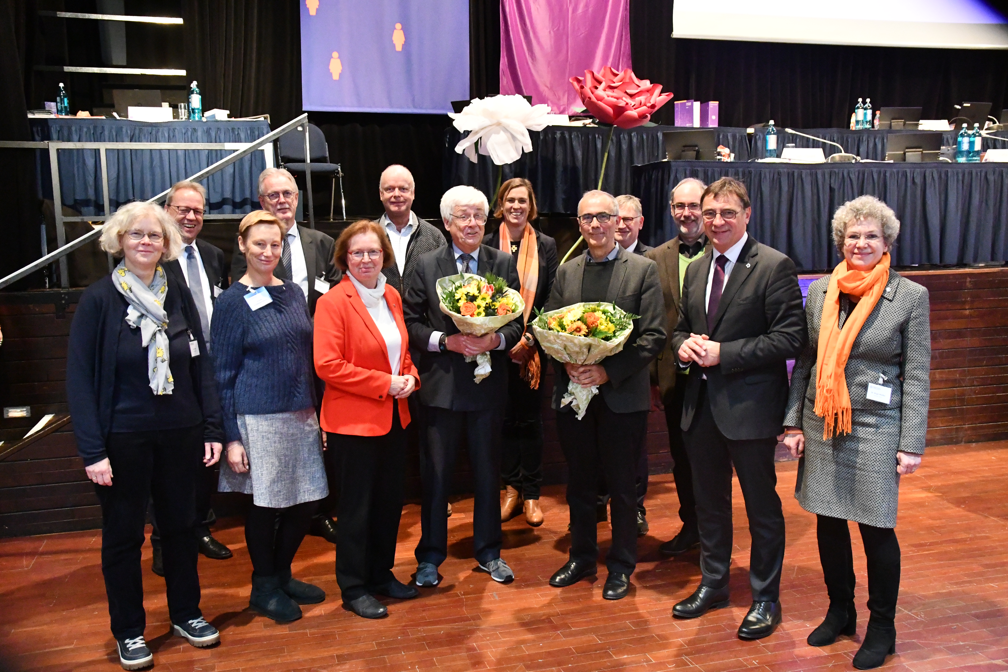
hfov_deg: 53.1
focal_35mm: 36
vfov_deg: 36.9
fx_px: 1008
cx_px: 504
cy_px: 336
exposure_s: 1/125
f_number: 4.5
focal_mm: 24
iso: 11400
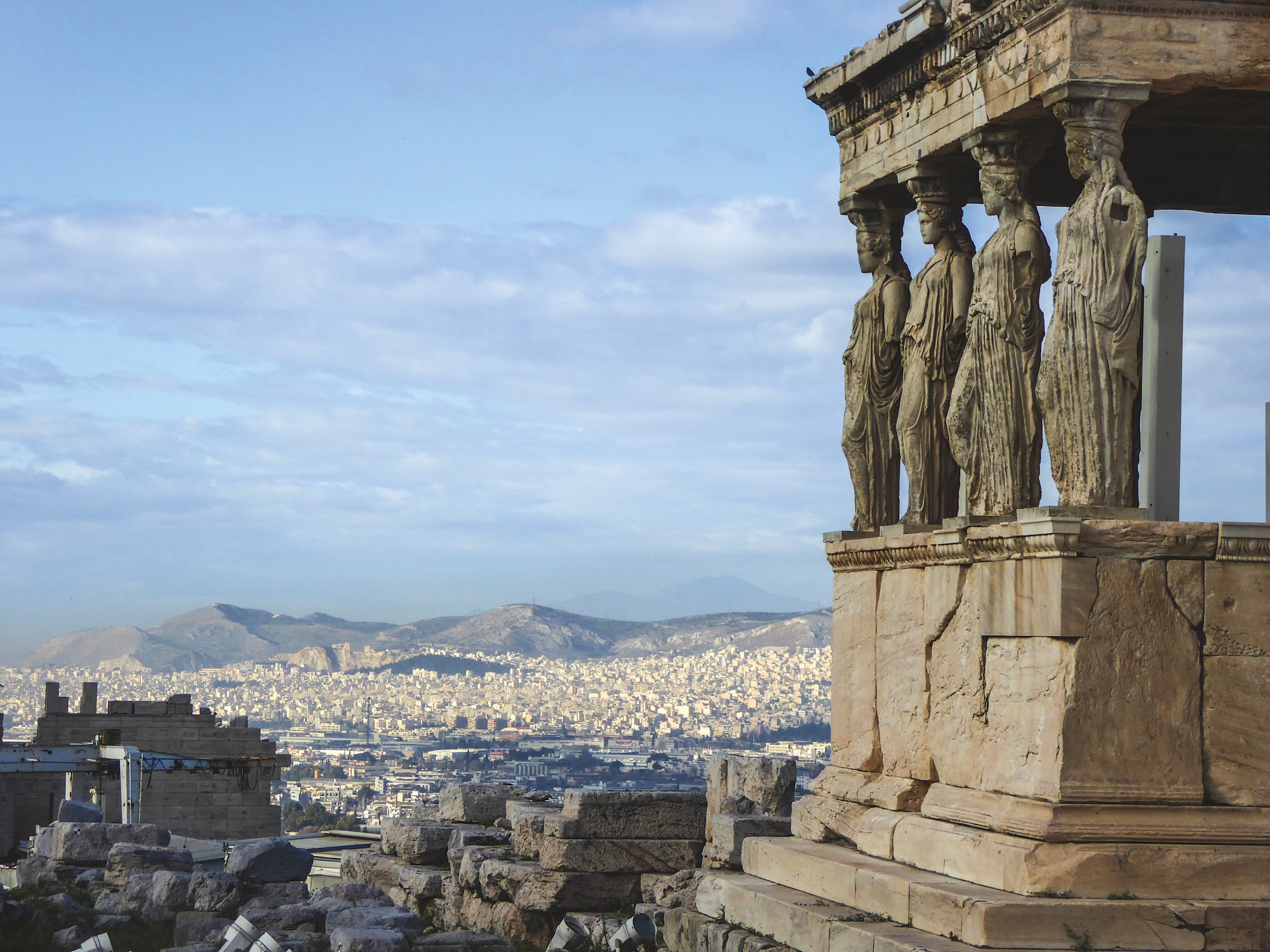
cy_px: 476
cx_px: 635
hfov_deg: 18.4
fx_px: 3926
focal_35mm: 107
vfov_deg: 13.8
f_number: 5
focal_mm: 17.5
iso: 100
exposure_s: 1/800
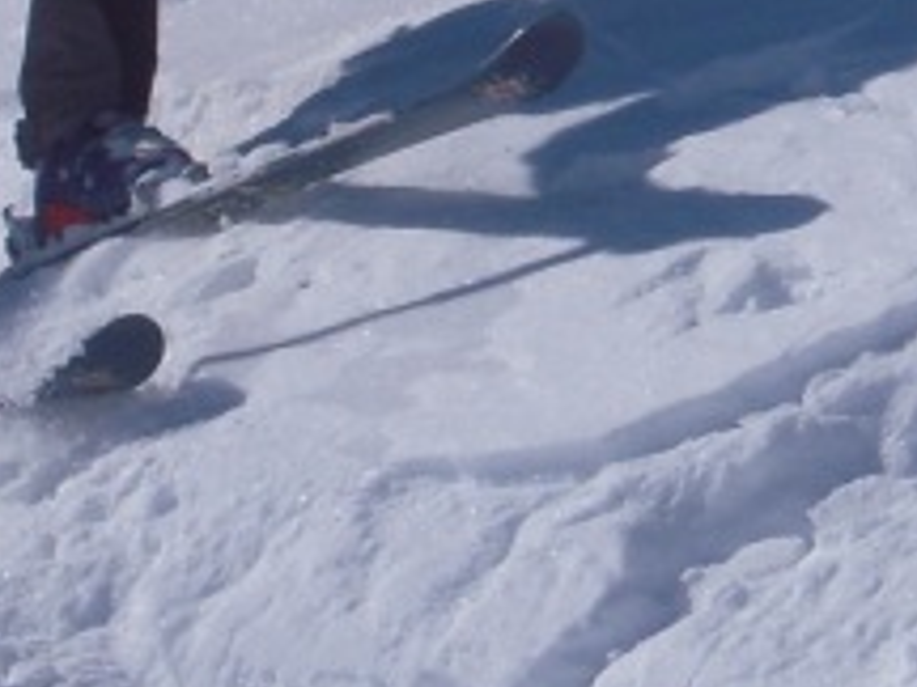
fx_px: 12318
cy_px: -216
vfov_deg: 3.2
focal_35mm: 465
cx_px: 607
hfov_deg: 4.3
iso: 100
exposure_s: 1/640
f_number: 10.6
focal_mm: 17.4
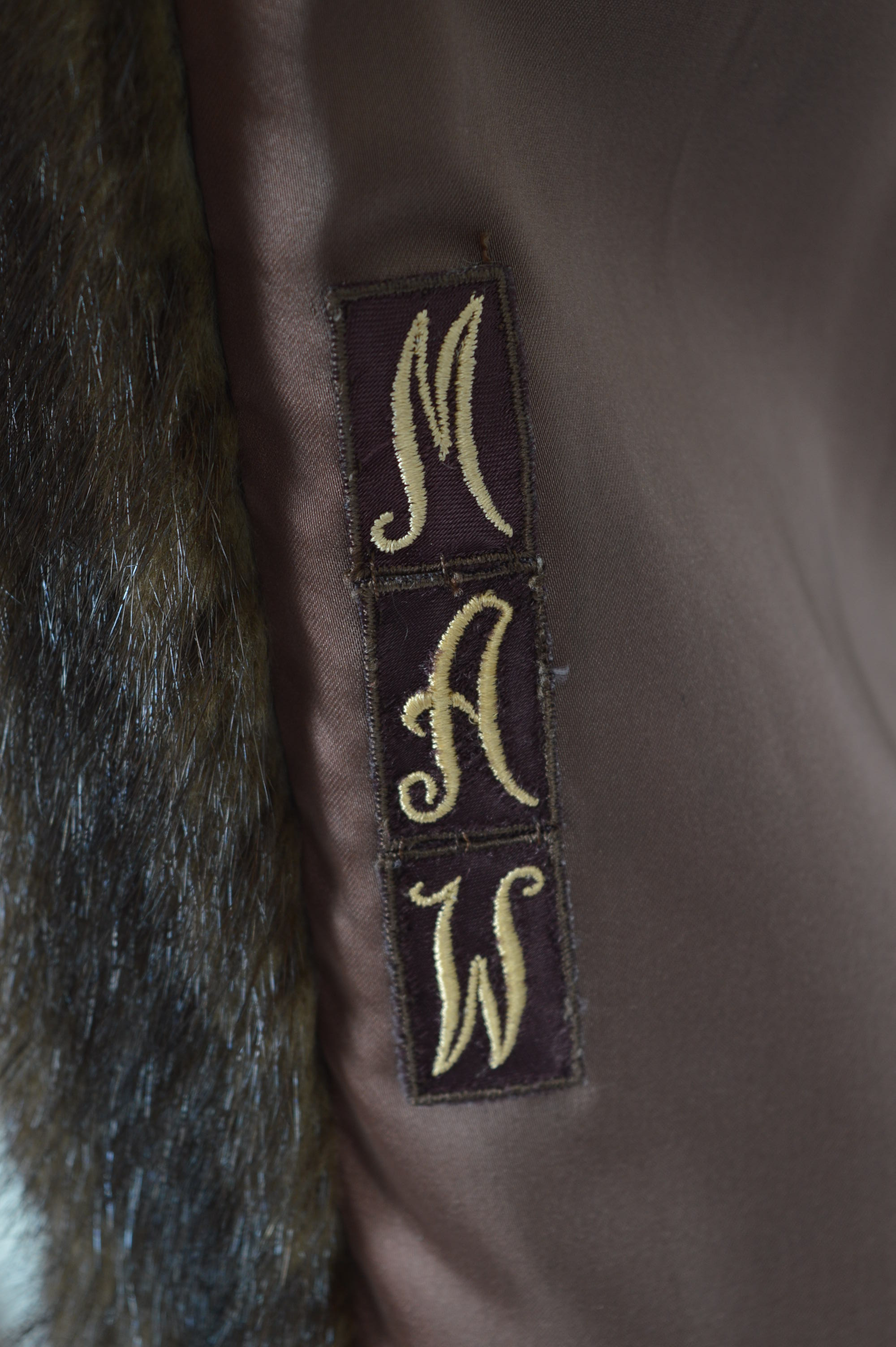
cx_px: 448
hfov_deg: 16.5
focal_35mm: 82
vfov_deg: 24.6
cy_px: 674
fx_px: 3085
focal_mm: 55
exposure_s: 1/80
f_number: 6.3
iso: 200
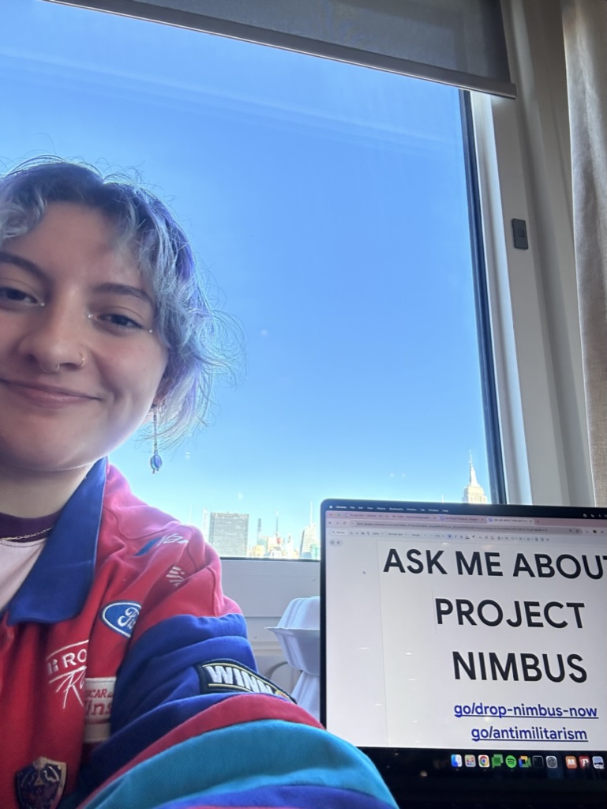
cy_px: 404
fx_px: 537
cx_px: 304
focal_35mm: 23
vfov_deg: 73.9
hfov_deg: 58.9
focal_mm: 2.69
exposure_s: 1/131
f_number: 1.9
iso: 32
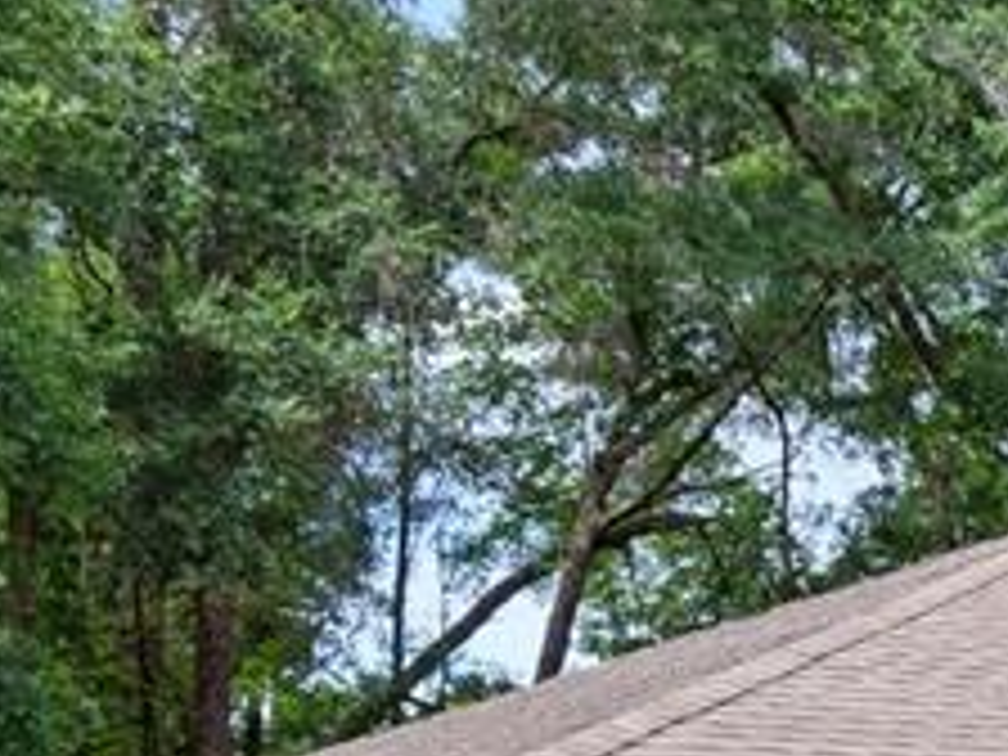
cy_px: 1022
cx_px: 1836
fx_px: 2563
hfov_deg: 17.7
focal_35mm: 88
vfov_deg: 15.8
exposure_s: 1/160
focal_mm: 20
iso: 320
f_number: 8
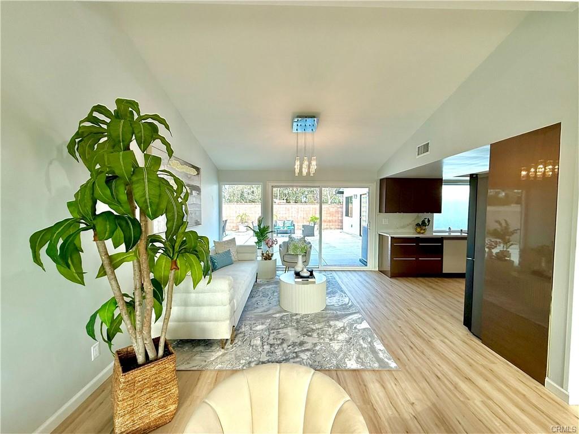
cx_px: 290
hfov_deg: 102.1
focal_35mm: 14
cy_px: 217
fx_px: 234
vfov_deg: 85.7
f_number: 2.2
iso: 50
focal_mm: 2.22
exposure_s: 1/120
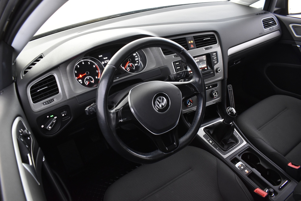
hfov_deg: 67.4
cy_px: 100
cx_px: 150
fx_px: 226
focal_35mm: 27
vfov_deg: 47.9
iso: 1250
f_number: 5
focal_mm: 18
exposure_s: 1/8
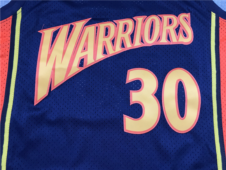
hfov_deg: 63.4
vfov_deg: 49.7
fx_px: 183
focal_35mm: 28
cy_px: 85
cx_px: 113
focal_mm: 3.99
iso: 40
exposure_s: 1/33
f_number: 1.8
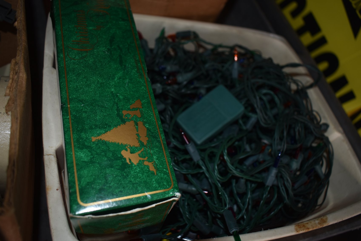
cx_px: 180
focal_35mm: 32
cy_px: 120
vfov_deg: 41.8
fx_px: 316
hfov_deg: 59.5
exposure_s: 1/125
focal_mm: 21
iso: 180
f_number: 3.8
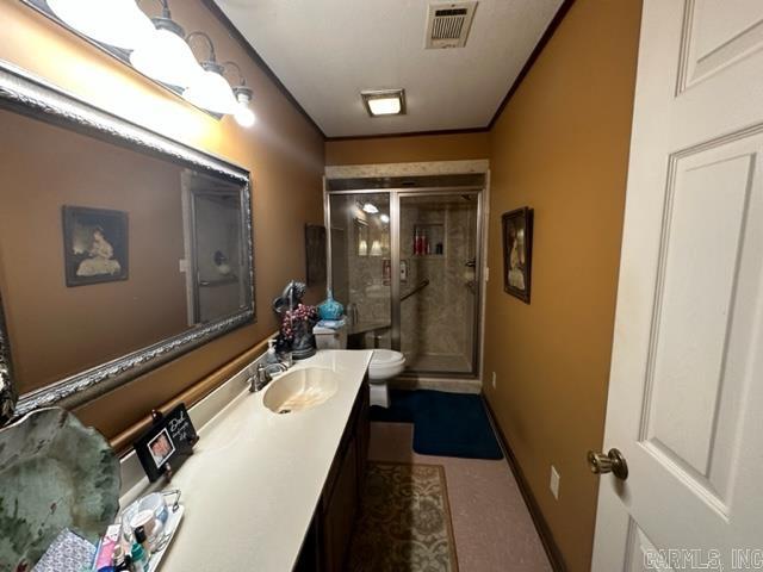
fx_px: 309
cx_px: 382
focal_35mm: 14
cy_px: 286
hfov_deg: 102.1
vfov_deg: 85.7
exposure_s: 1/60
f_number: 2.2
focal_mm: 2.22
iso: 320
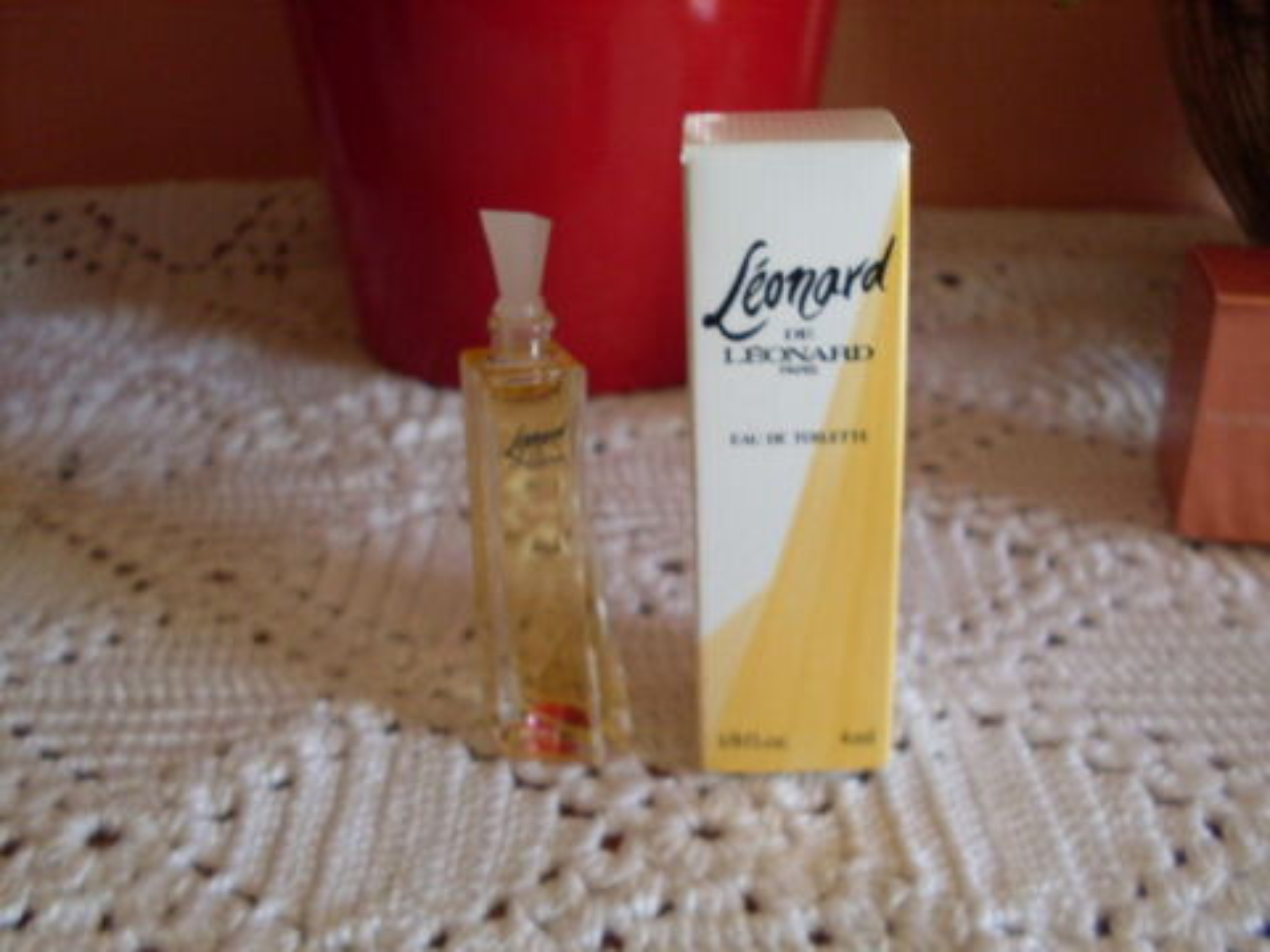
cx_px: 635
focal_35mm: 38
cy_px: 476
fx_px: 1394
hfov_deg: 49.0
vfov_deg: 37.7
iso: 120
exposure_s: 1/60
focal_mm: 6.3
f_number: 2.8
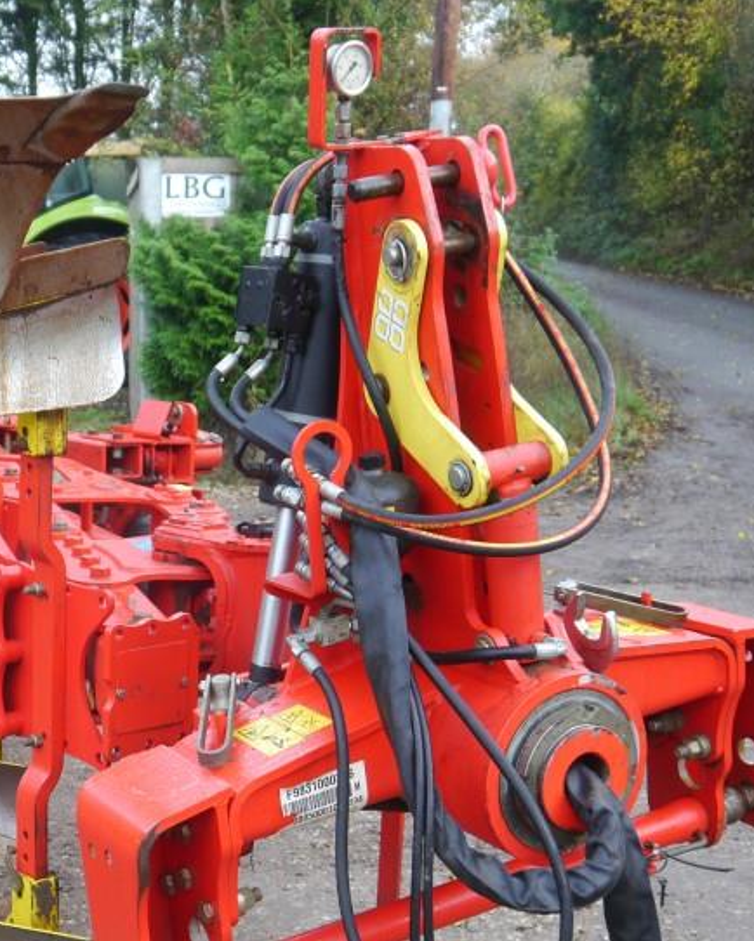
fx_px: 1645
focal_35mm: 59
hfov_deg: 25.2
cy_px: 637
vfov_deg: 31.7
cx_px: 99
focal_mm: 16
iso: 160
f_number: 3.8
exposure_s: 1/60
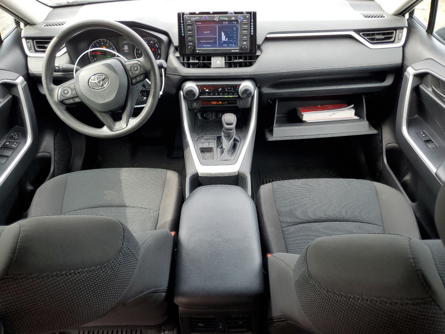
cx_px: 222
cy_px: 167
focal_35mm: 26
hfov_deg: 67.3
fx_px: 334
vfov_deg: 53.1
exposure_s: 1/120
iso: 53
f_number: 1.5
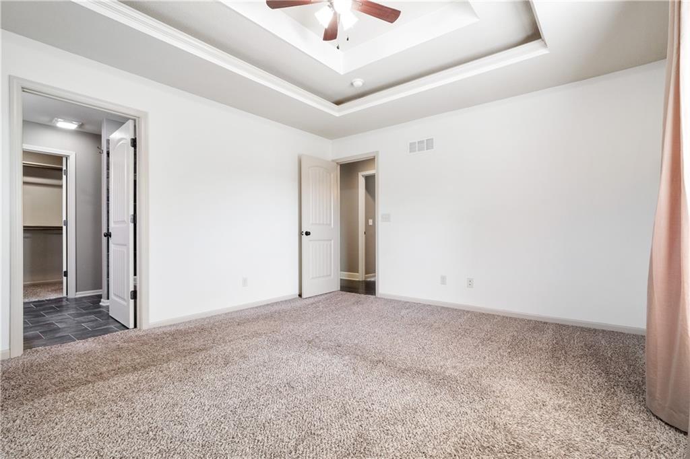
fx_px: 307
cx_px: 345
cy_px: 230
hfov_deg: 96.8
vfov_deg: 73.7
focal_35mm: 16
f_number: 8
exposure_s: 1/5
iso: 400
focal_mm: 8
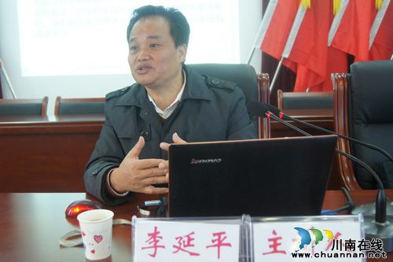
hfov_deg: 49.6
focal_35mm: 39
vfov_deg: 34.2
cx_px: 196
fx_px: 426
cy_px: 131
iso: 1600
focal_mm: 26
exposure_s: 1/30
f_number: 4.5
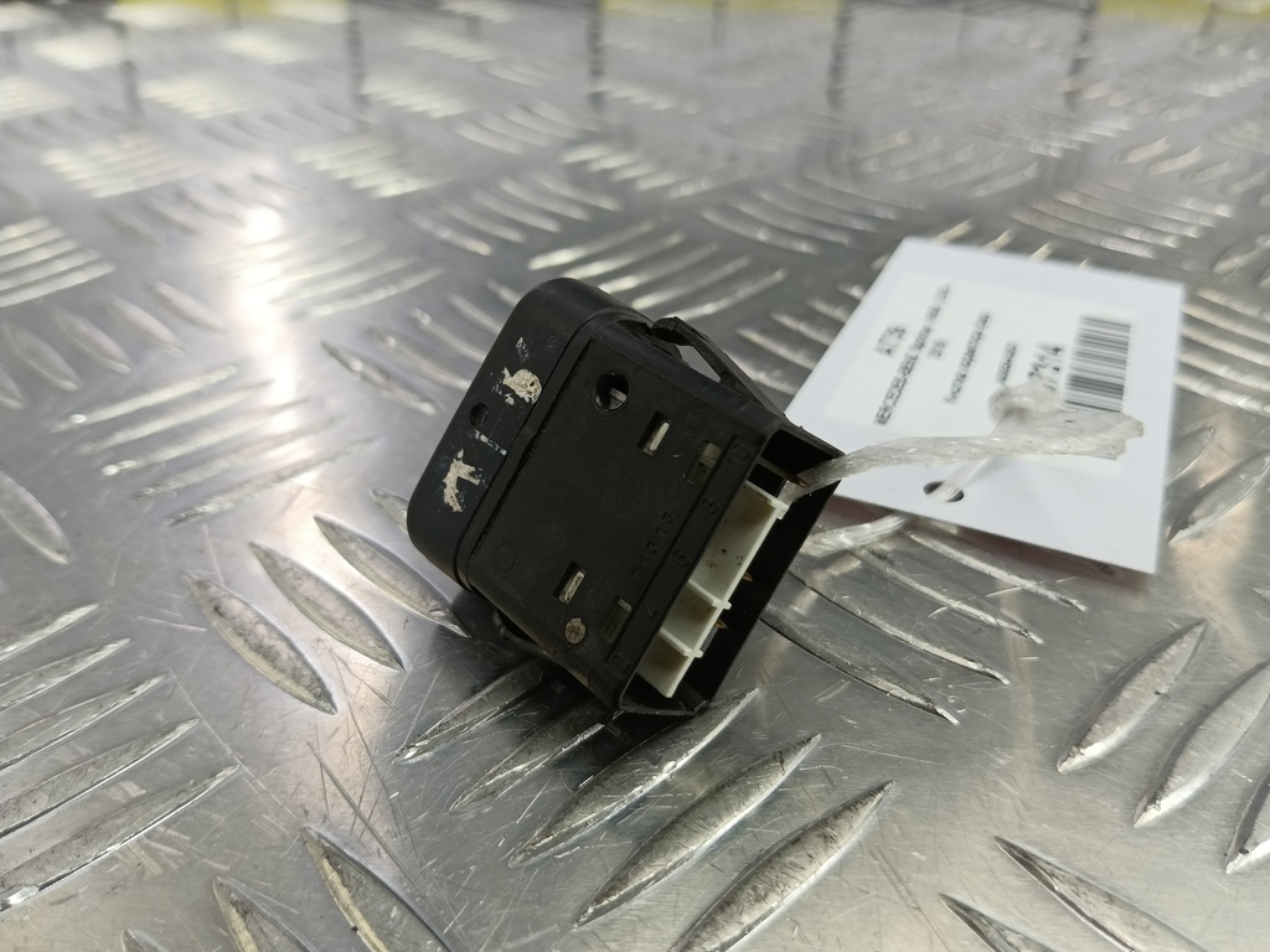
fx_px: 844
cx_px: 635
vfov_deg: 58.9
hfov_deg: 73.9
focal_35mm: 23
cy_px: 476
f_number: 1.6
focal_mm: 4.11
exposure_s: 1/50
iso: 130
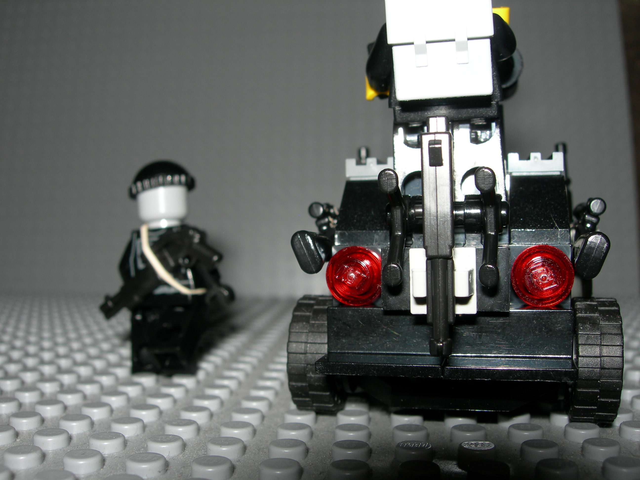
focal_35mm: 38
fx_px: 703
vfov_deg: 37.7
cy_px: 240
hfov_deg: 49.0
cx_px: 320
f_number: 4.8
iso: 50
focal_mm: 7.8
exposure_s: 1/60.1
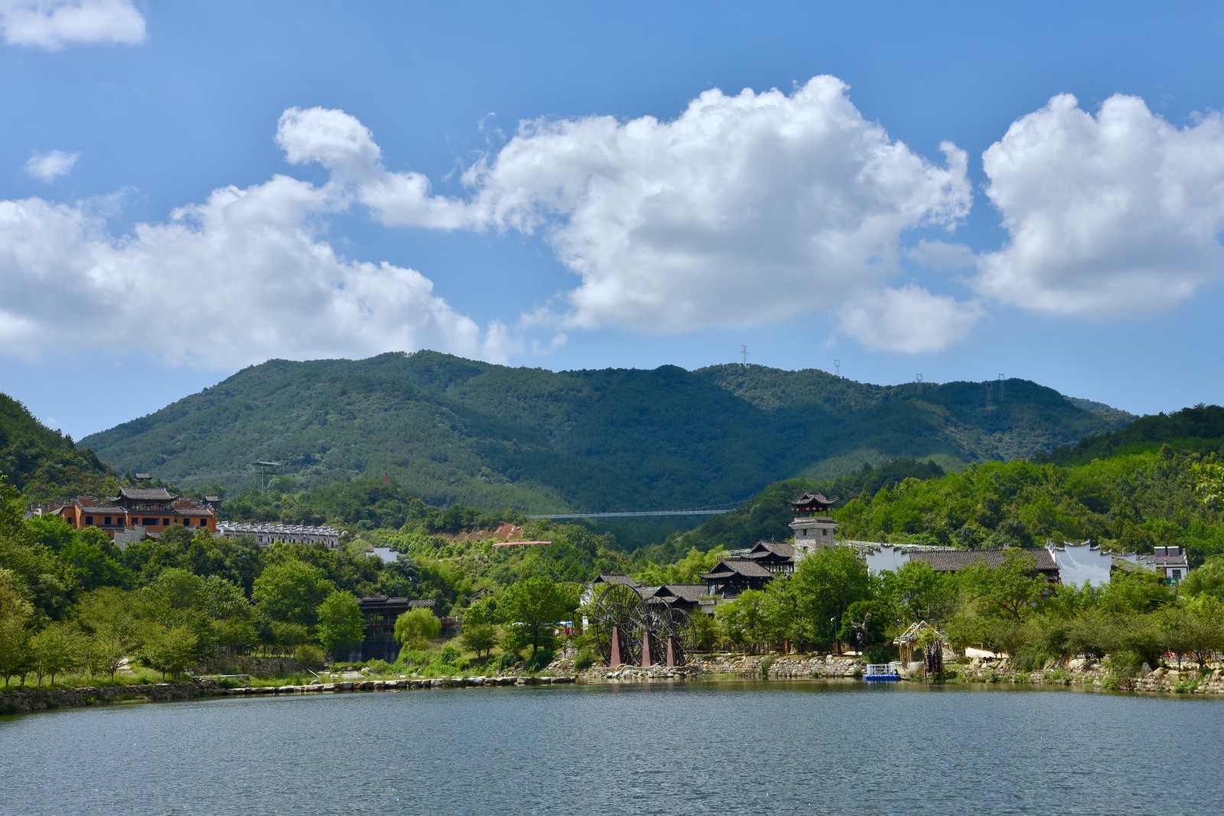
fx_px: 1768
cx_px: 612
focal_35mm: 52
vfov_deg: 26.0
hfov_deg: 38.2
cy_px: 408
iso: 200
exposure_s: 1/400
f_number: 10
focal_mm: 52
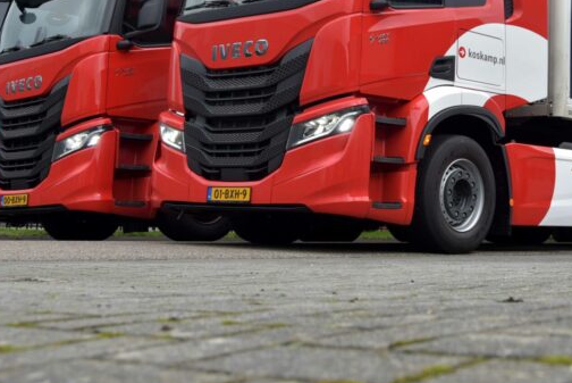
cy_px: 20
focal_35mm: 65
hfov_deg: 30.3
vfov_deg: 20.4
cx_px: 441
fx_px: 1034
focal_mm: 32
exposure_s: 1/200
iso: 400
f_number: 7.1
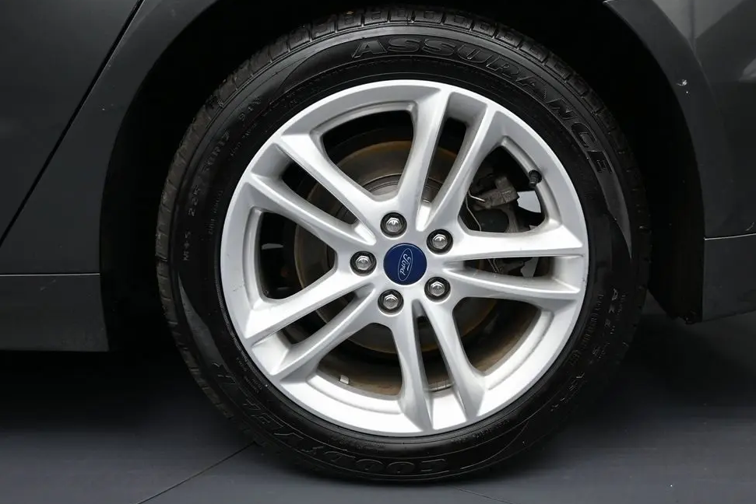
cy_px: 245
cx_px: 398
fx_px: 830
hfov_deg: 48.9
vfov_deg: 33.8
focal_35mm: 40
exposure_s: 1/125
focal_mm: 25
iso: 450
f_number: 4.2
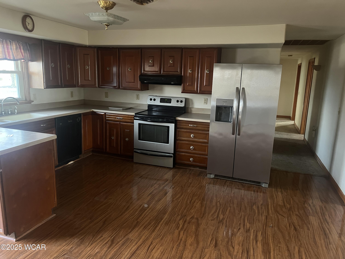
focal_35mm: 26
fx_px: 259
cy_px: 130
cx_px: 172
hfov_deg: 67.3
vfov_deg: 53.1
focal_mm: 5.7
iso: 500
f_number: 1.5
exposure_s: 1/47
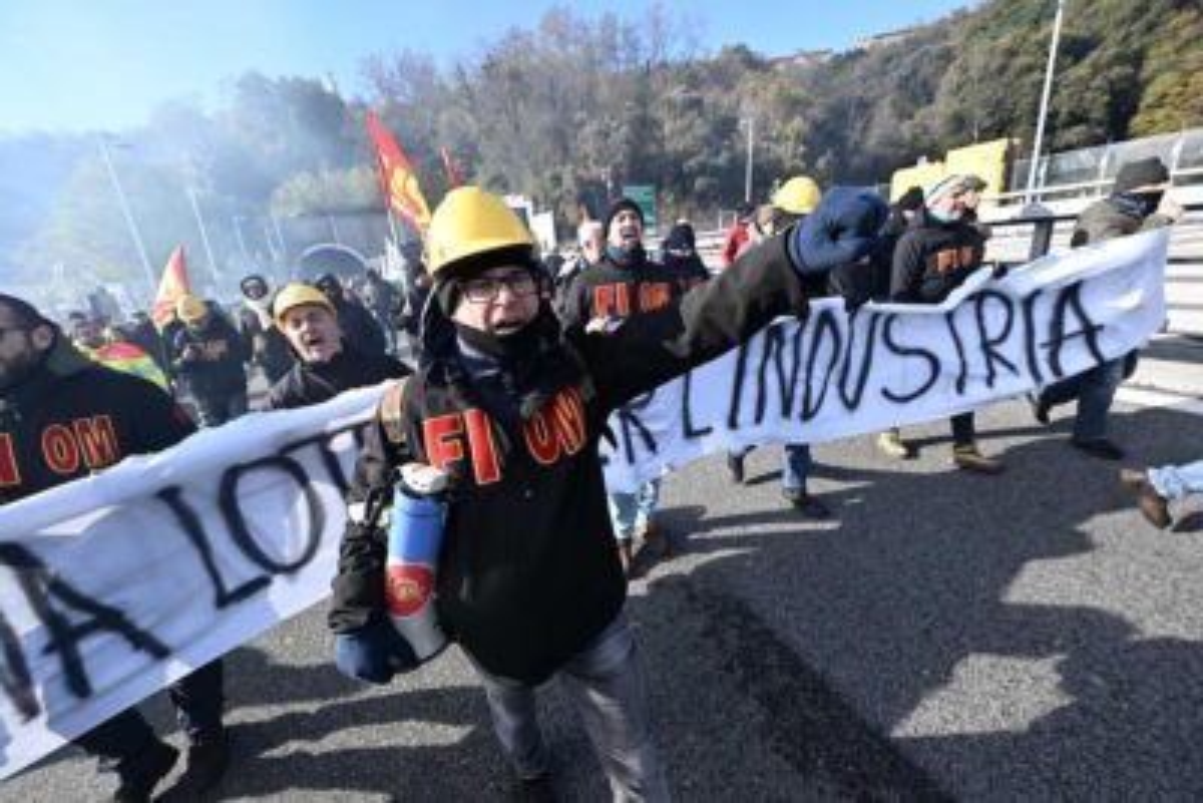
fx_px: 468
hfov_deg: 104.2
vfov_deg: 81.3
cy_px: 402
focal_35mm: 14
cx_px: 602
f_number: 5.6
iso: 200
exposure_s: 1/500
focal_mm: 14
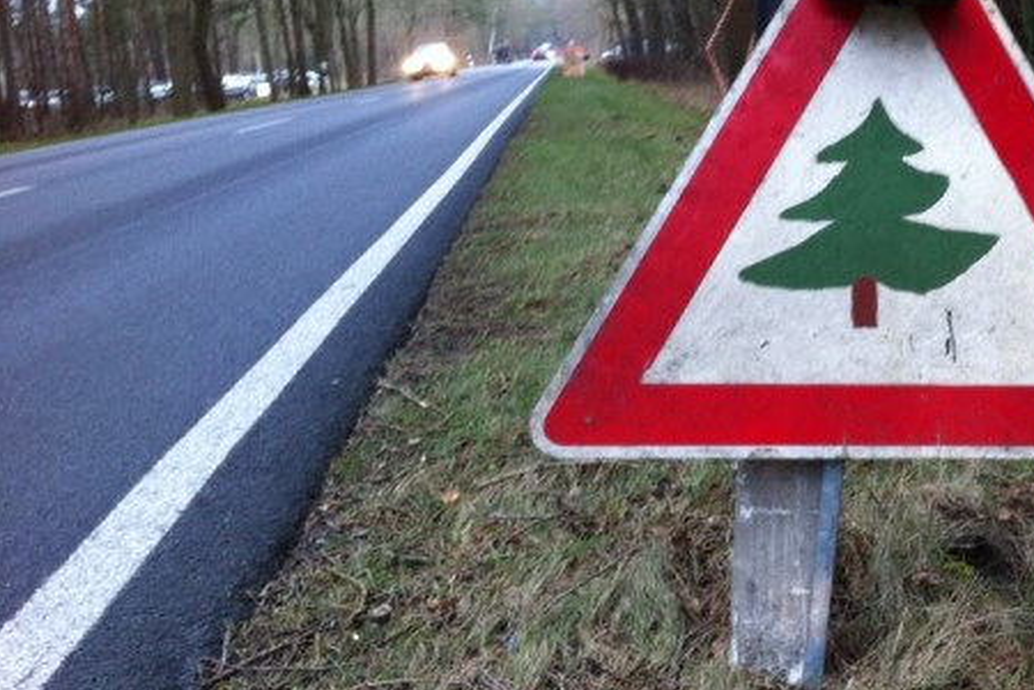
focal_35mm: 64
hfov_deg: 30.2
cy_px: 213
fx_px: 1838
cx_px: 908
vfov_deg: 21.1
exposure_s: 1/15
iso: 100
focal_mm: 3.85
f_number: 2.8
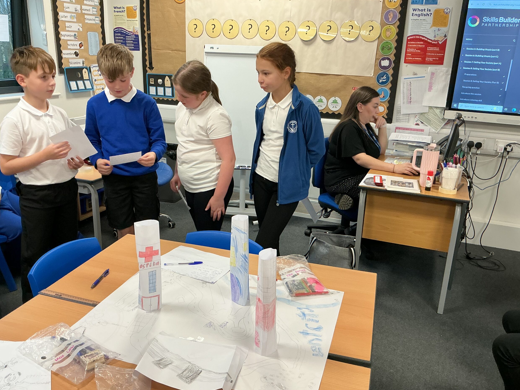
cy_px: 201
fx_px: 451
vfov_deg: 46.8
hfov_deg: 60.0
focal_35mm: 30
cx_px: 258
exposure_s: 1/60
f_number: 1.8
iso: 80
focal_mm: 3
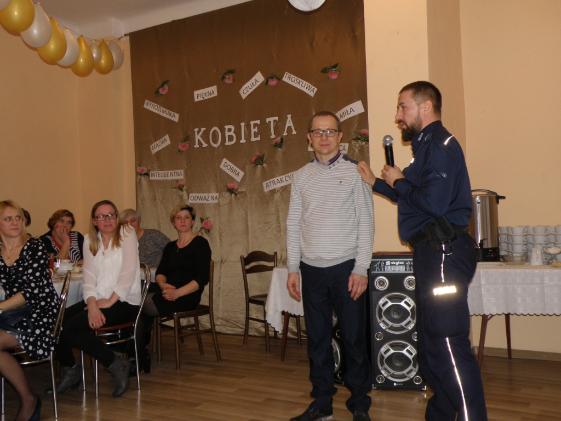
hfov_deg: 45.8
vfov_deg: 35.1
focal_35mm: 41
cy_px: 210
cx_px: 280
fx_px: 664
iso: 125
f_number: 3.3
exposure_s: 1/40
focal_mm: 7.32
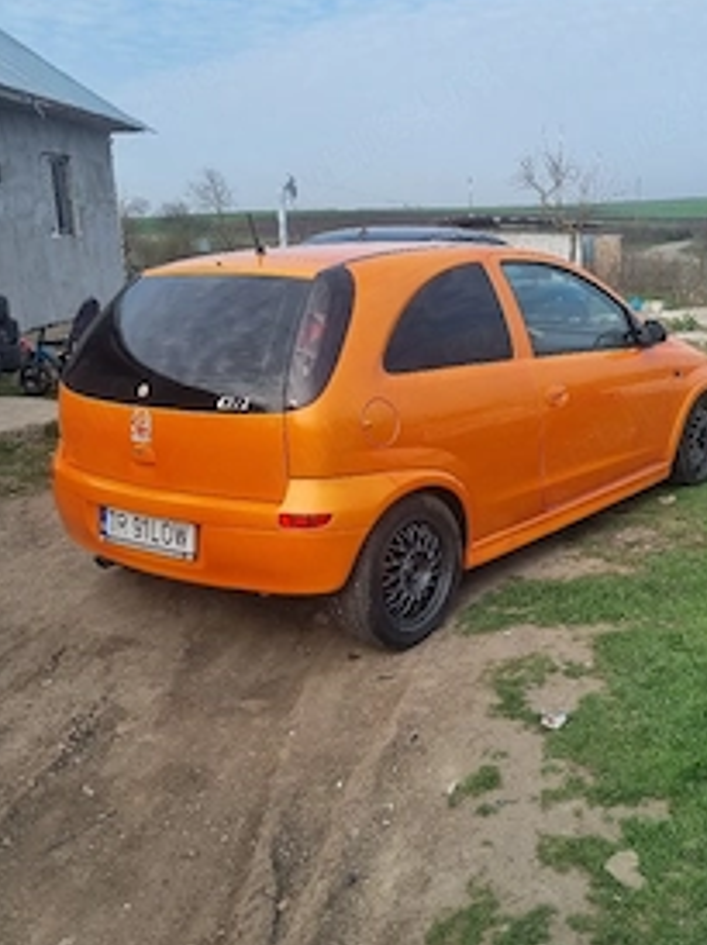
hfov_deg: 37.4
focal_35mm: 38
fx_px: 1036
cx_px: 448
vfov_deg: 49.0
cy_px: 448
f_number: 1.8
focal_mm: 5.4
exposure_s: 1/2000
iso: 50
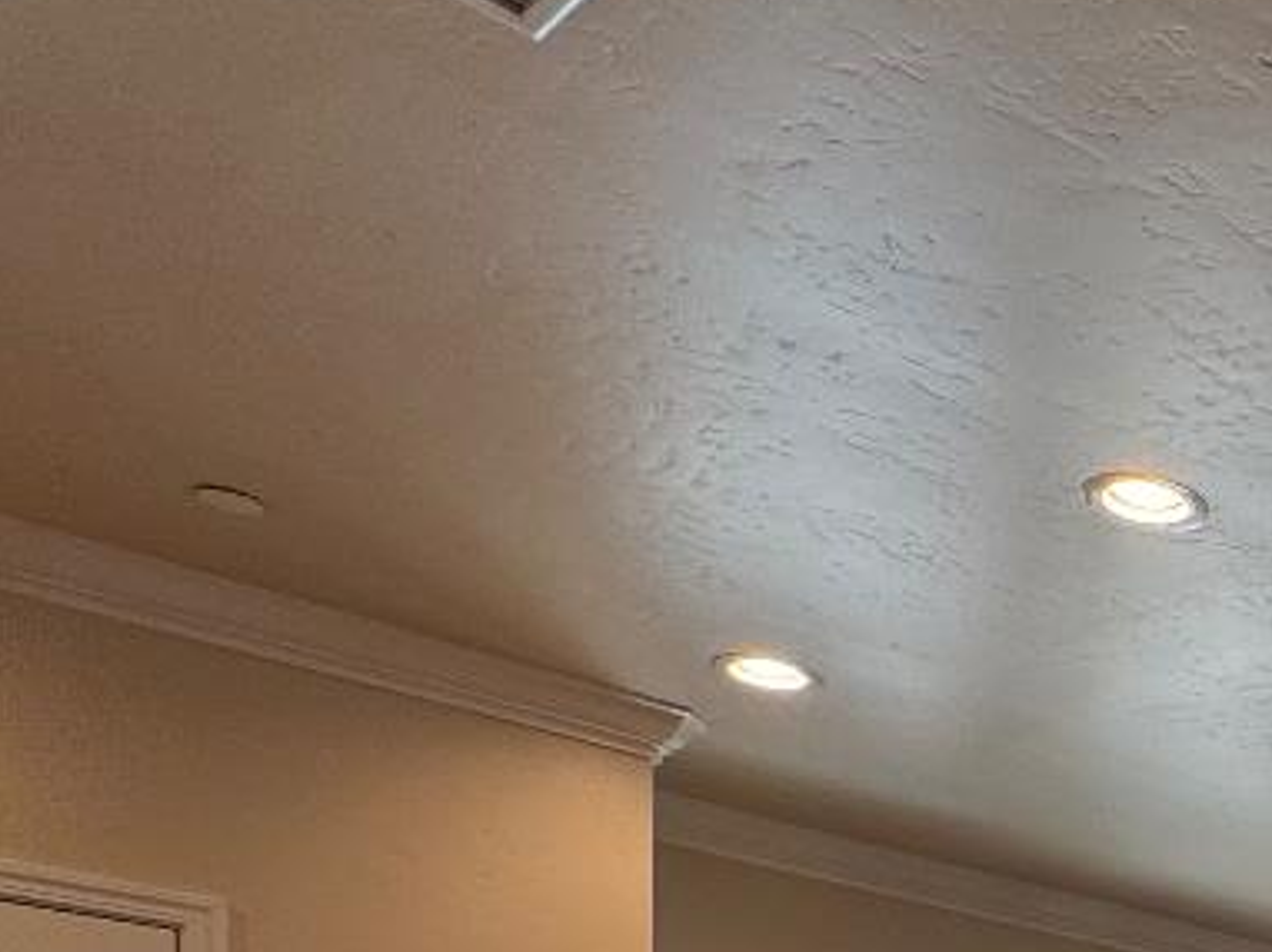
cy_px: 1503
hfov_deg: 26.5
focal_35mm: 55
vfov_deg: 21.4
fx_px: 2020
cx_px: 1855
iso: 64
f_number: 2.2
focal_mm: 2.22
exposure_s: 1/120
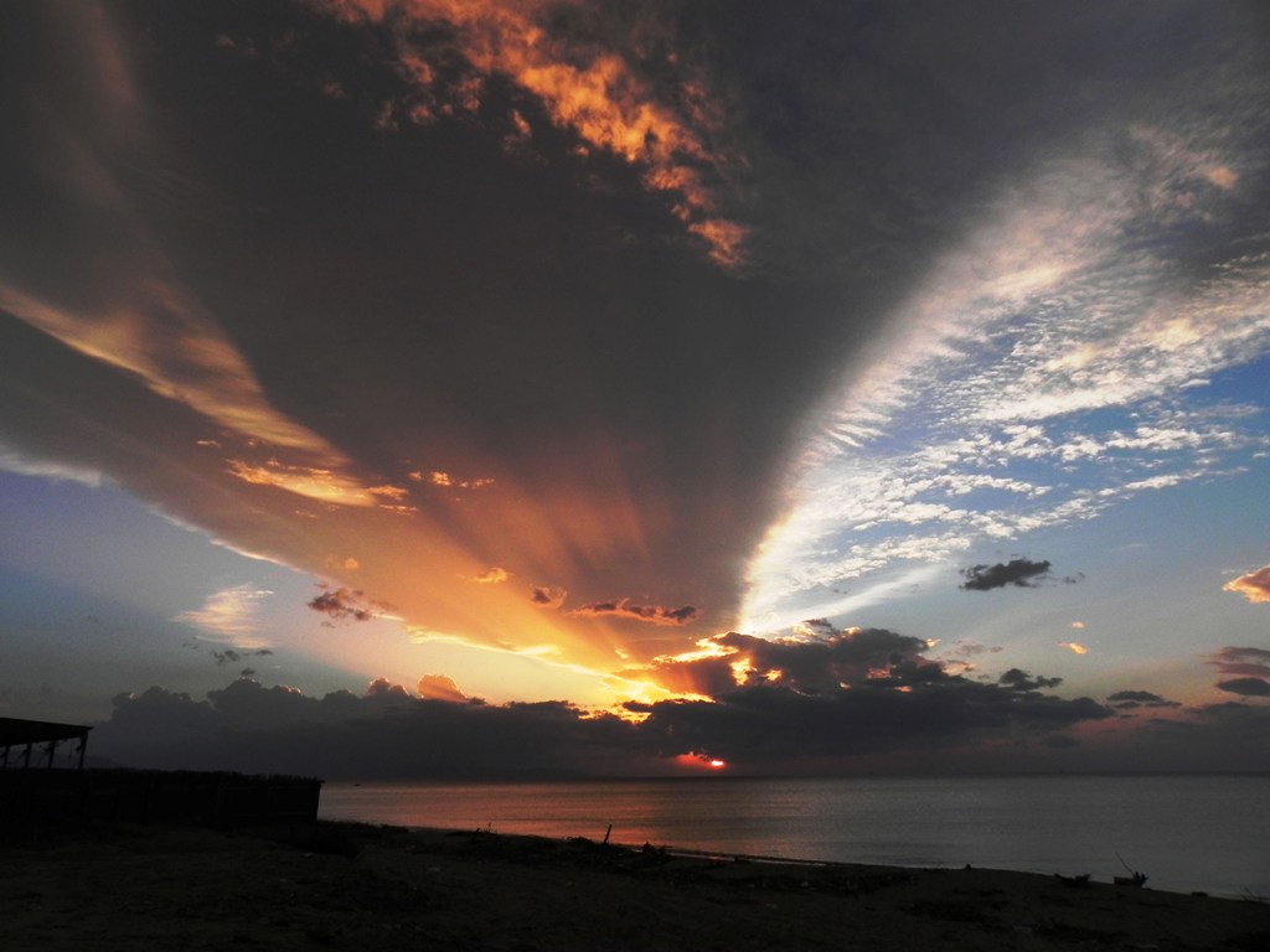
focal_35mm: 26
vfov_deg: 53.1
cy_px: 476
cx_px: 635
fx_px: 954
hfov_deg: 67.3
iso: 160
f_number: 6.3
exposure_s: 1/200
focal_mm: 4.6
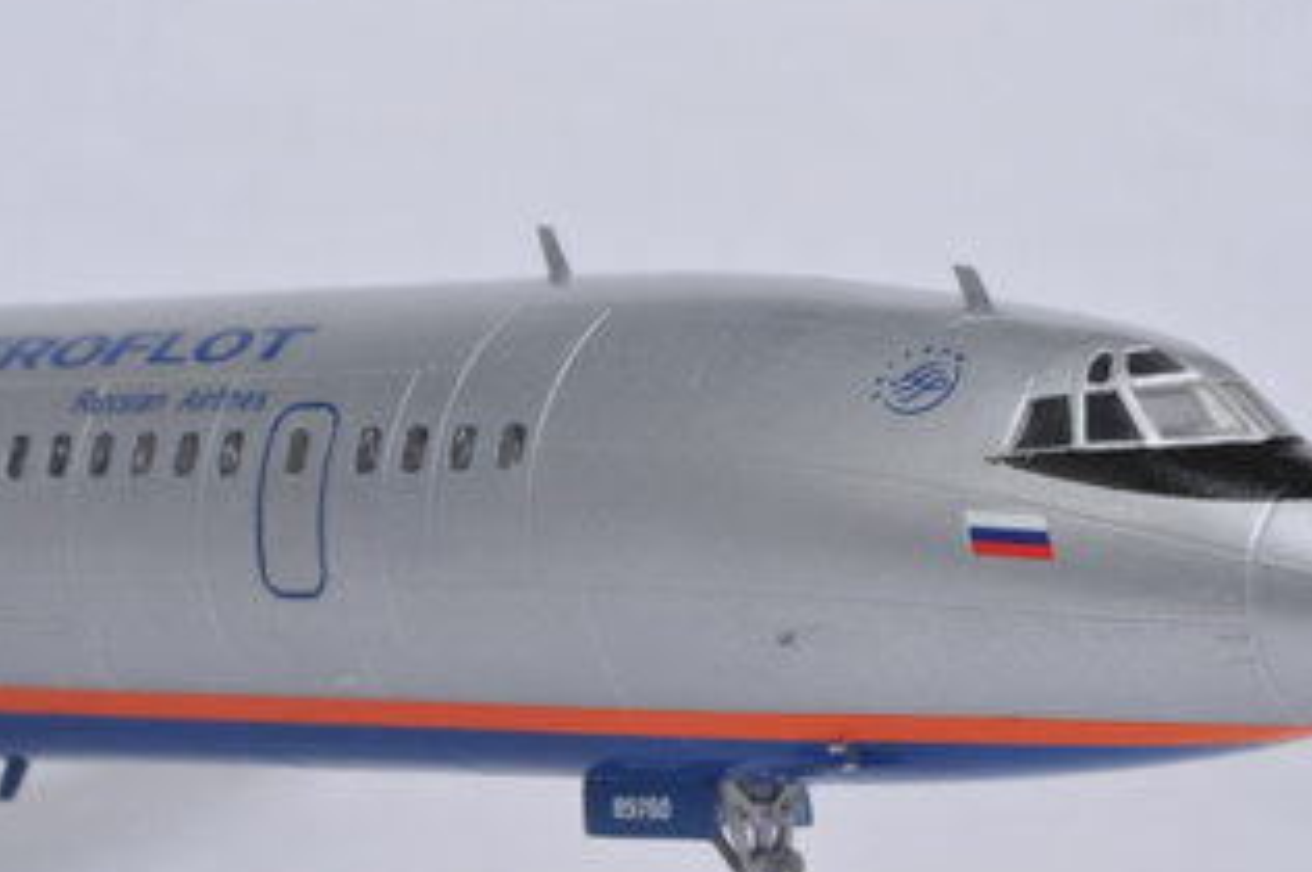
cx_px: 785
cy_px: 525
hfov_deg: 16.0
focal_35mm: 128
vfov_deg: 10.7
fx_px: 4660
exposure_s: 1/125
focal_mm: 60
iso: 200
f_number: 36
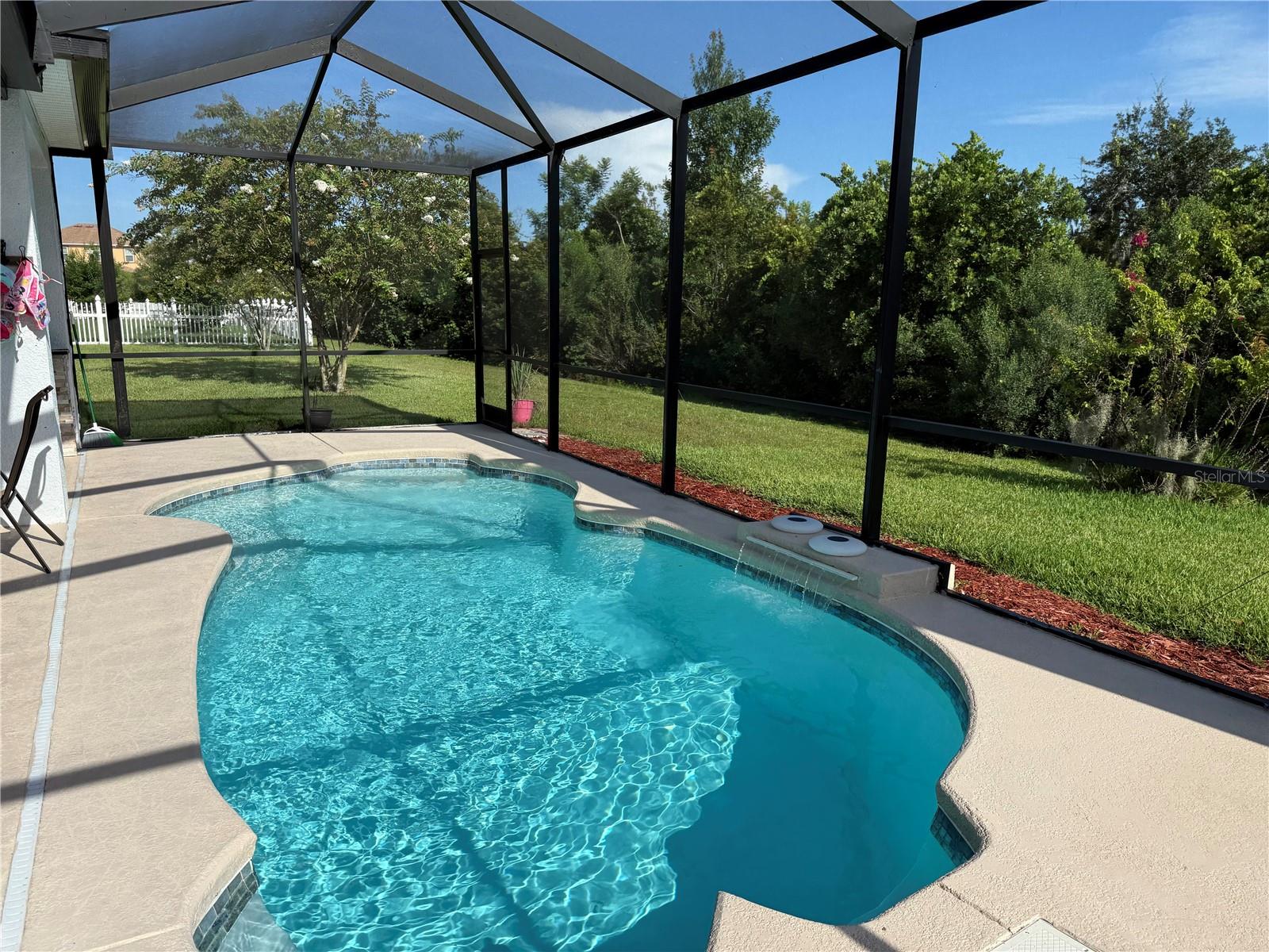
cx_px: 634
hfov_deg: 71.6
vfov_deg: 56.8
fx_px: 880
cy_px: 476
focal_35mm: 24
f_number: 1.78
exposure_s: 1/3584
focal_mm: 6.76
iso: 80
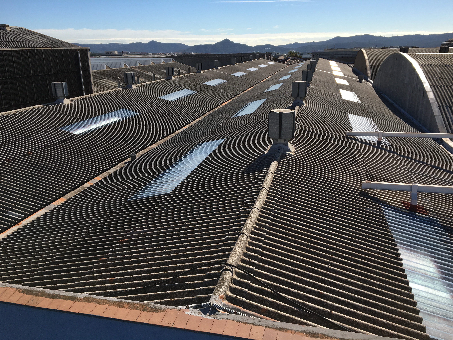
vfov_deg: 48.2
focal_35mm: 29
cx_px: 226
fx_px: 380
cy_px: 170
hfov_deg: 61.7
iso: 25
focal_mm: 4.15
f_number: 2.2
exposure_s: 1/1972
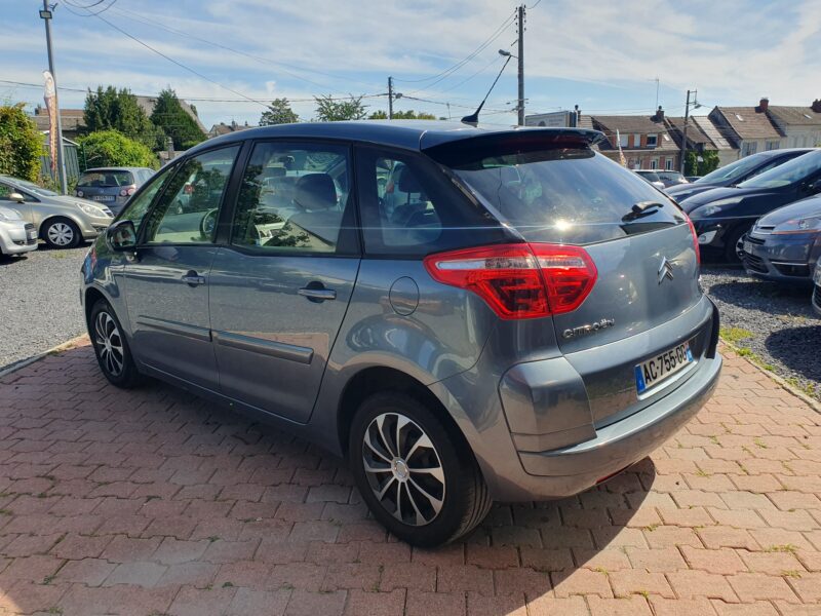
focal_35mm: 26
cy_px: 308
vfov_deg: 53.1
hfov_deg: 67.3
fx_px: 617
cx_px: 410
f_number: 2.4
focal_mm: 4.32
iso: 50
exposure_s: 1/1204
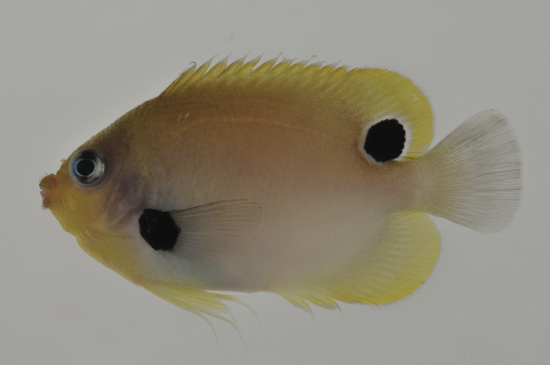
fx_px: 2403
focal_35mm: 158
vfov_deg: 8.7
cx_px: 275
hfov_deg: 13.1
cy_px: 182
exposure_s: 1/60
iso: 200
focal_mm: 105
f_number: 40
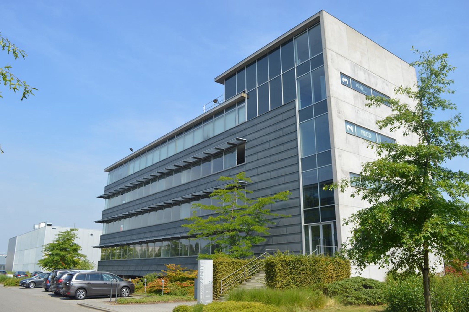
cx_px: 234
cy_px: 156
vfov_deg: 43.5
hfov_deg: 62.0
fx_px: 391
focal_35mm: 30
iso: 100
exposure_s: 1/250
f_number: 8
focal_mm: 20
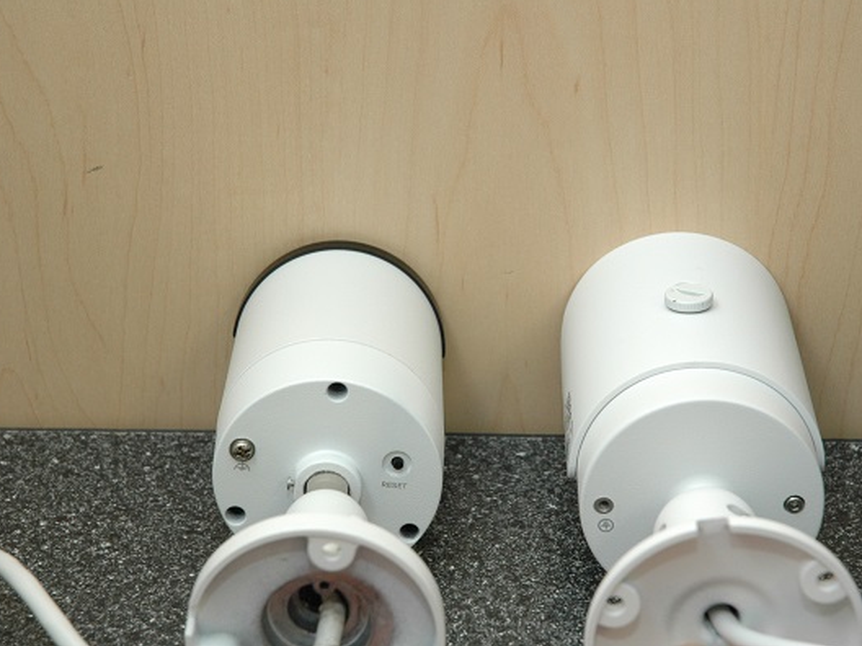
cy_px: 321
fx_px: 2864
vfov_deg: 12.9
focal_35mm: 115
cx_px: 467
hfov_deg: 17.1
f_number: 8
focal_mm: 70
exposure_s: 1/60
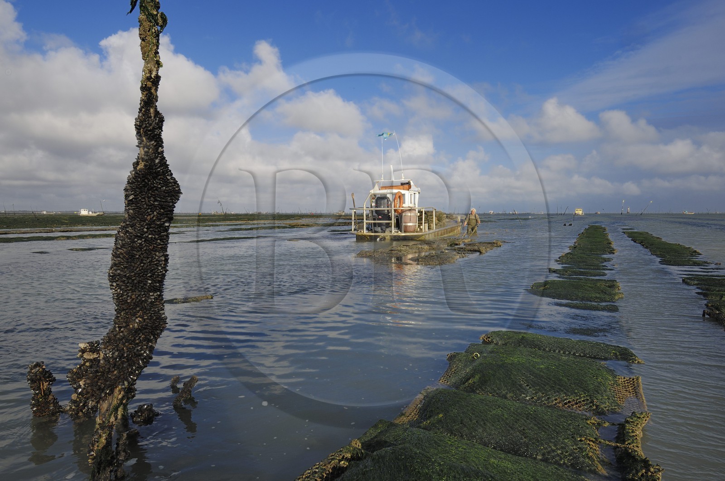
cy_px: 240
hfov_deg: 77.4
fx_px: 452
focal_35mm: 22
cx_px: 362
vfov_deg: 56.0
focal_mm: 15
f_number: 13
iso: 100
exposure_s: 1/100
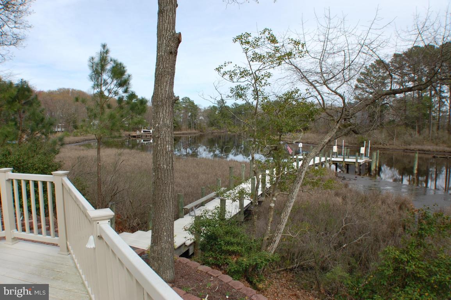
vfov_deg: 39.9
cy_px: 150
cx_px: 226
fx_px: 413
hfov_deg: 57.3
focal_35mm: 33
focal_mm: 22
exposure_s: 1/250
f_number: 8
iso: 200
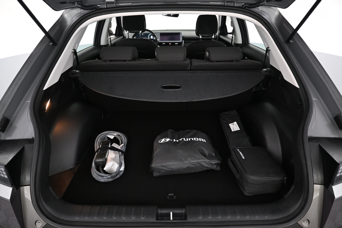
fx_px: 228
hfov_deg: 73.7
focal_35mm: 24
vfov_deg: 53.1
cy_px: 114
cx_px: 171
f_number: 3.5
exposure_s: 1/25
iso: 1000
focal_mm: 16
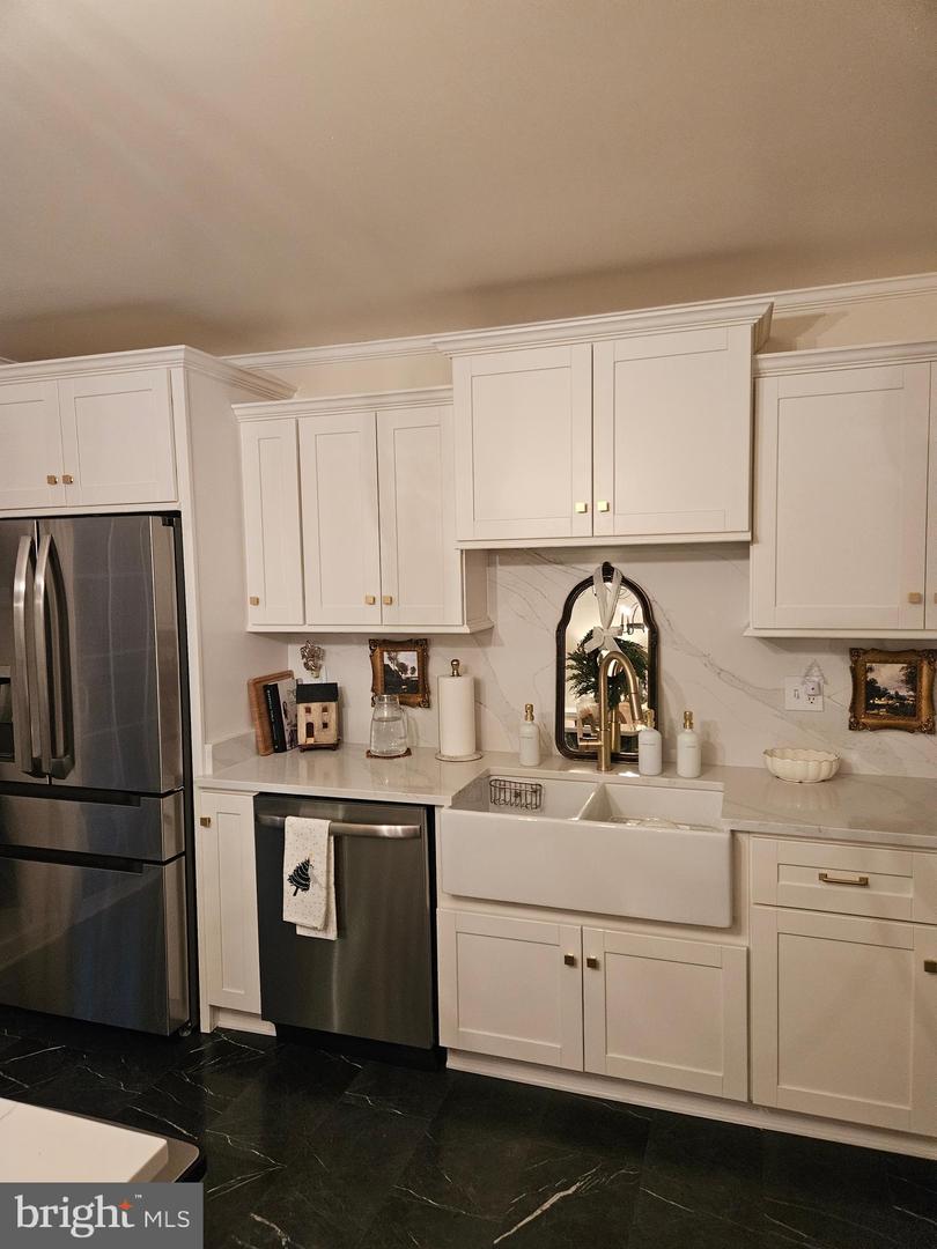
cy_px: 624
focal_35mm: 23
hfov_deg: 58.9
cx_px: 468
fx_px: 830
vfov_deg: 73.9
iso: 800
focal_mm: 5.4
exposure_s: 1/120
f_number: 1.8
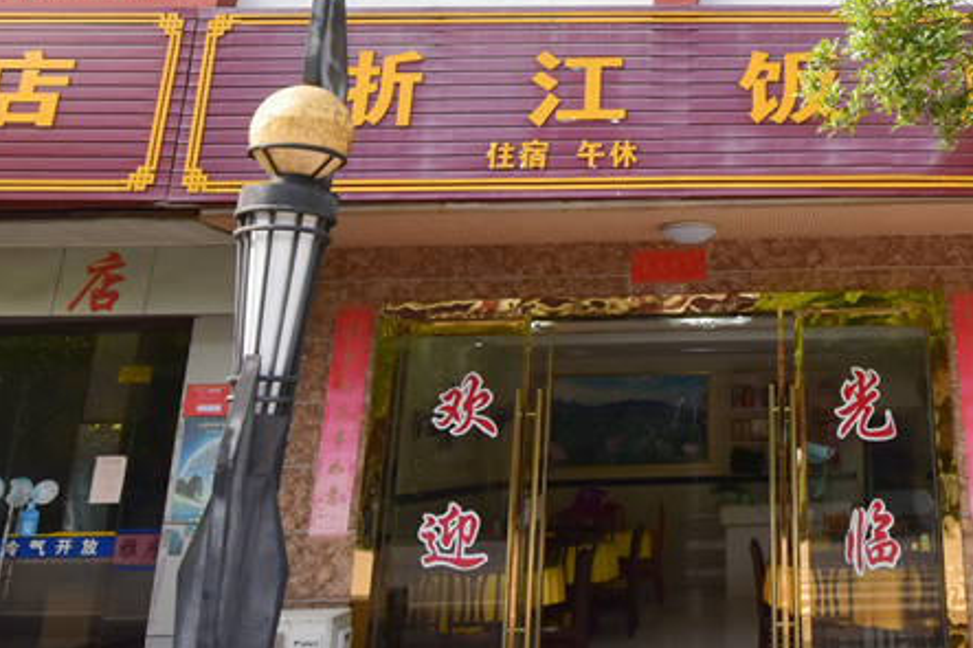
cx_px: 778
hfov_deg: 45.8
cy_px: -15
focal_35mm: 40
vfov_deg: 30.6
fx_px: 1087
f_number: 10
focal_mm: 11
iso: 400
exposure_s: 1/200
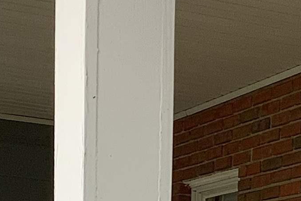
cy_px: 463
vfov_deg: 8.6
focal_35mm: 146
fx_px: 1221
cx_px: 259
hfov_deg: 13.9
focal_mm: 3.3
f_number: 2.4
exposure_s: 1/120
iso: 64
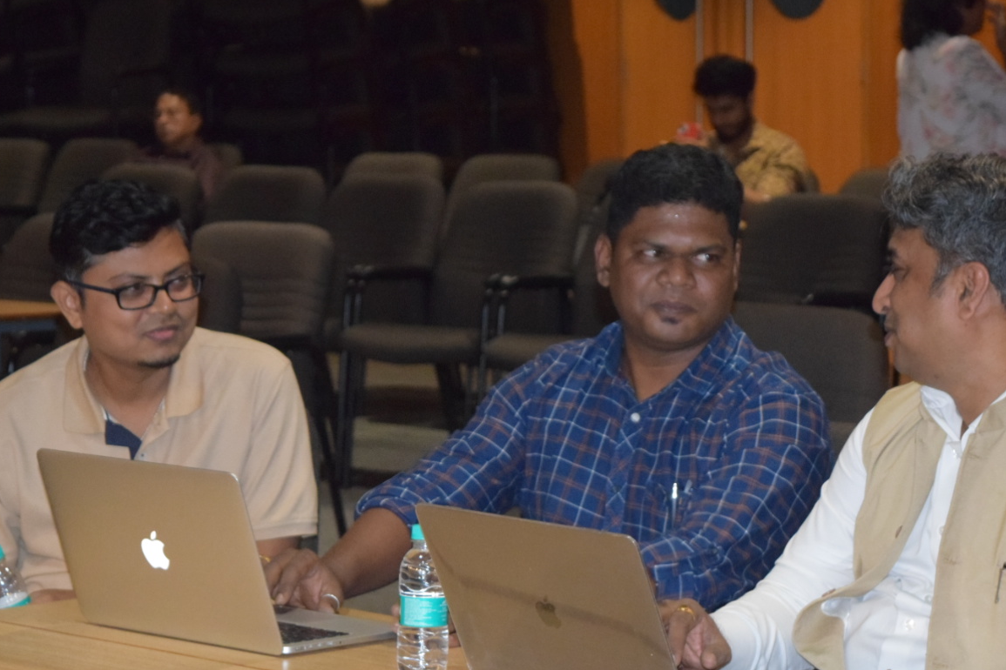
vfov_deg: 11.8
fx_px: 3233
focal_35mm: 116
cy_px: 354
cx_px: 525
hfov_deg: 17.7
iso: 3200
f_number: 5.6
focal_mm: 55
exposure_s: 1/60
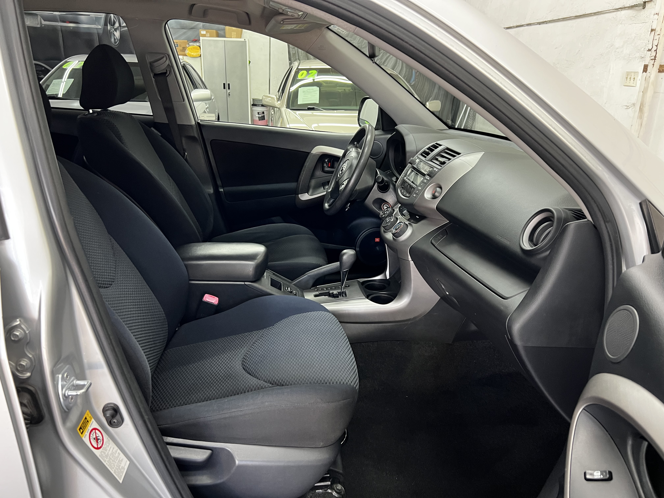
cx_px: 332
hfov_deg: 67.3
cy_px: 249
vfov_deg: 53.1
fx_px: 499
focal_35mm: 26
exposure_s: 1/60
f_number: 1.5
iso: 200
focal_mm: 5.7
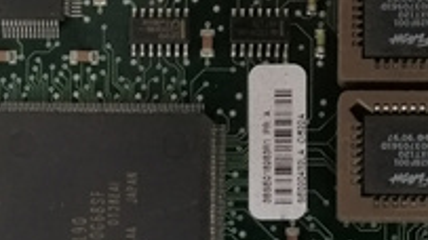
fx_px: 1055
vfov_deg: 12.5
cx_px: 188
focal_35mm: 93
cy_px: 331
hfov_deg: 22.9
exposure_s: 1/33.3
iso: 320
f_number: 2.2
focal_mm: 3.81
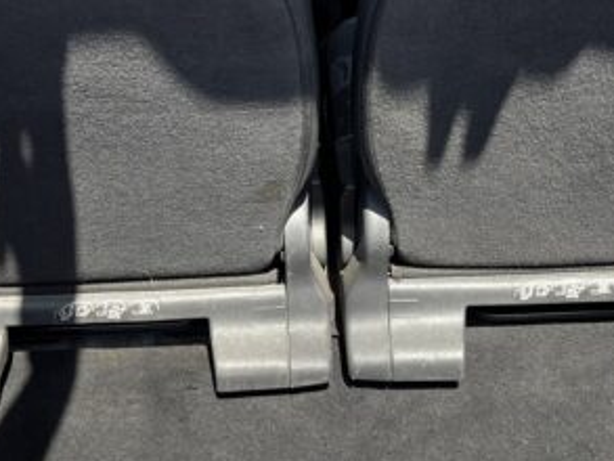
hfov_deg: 27.4
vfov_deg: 20.4
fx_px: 1260
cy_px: 75
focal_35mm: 71
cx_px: 310
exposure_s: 1/407
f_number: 1.6
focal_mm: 5.1
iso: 50
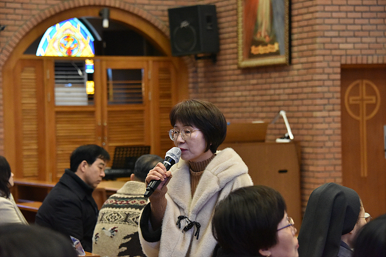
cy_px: 128
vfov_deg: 13.0
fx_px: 1126
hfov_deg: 19.5
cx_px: 193
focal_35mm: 105
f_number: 6.3
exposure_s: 1/125
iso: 6400
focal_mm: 105
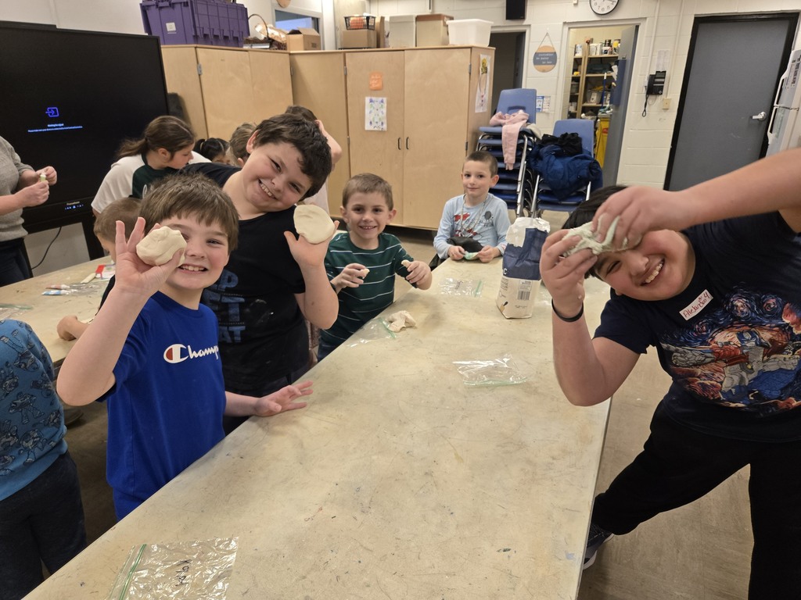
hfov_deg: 73.9
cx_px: 400
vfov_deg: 58.9
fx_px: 532
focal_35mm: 23
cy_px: 300
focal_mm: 5.4
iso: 250
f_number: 1.8
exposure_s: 1/120
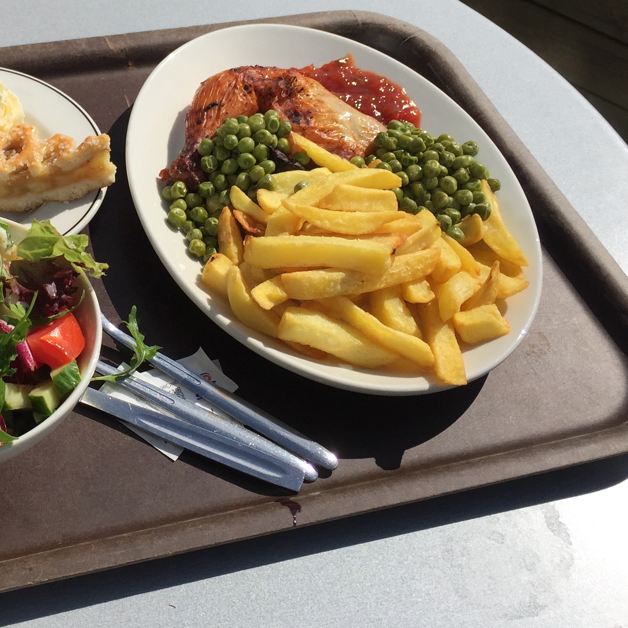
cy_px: 185
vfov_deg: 30.7
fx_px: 1129
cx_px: 71
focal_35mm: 55
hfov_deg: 29.9
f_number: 2.2
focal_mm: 4.15
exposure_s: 1/4950
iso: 32
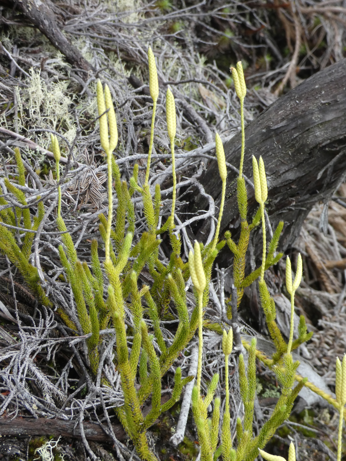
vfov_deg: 18.7
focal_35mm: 105
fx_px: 1399
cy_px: 230
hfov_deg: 14.1
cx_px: 173
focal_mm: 18.8
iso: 250
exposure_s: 1/80
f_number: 4.9
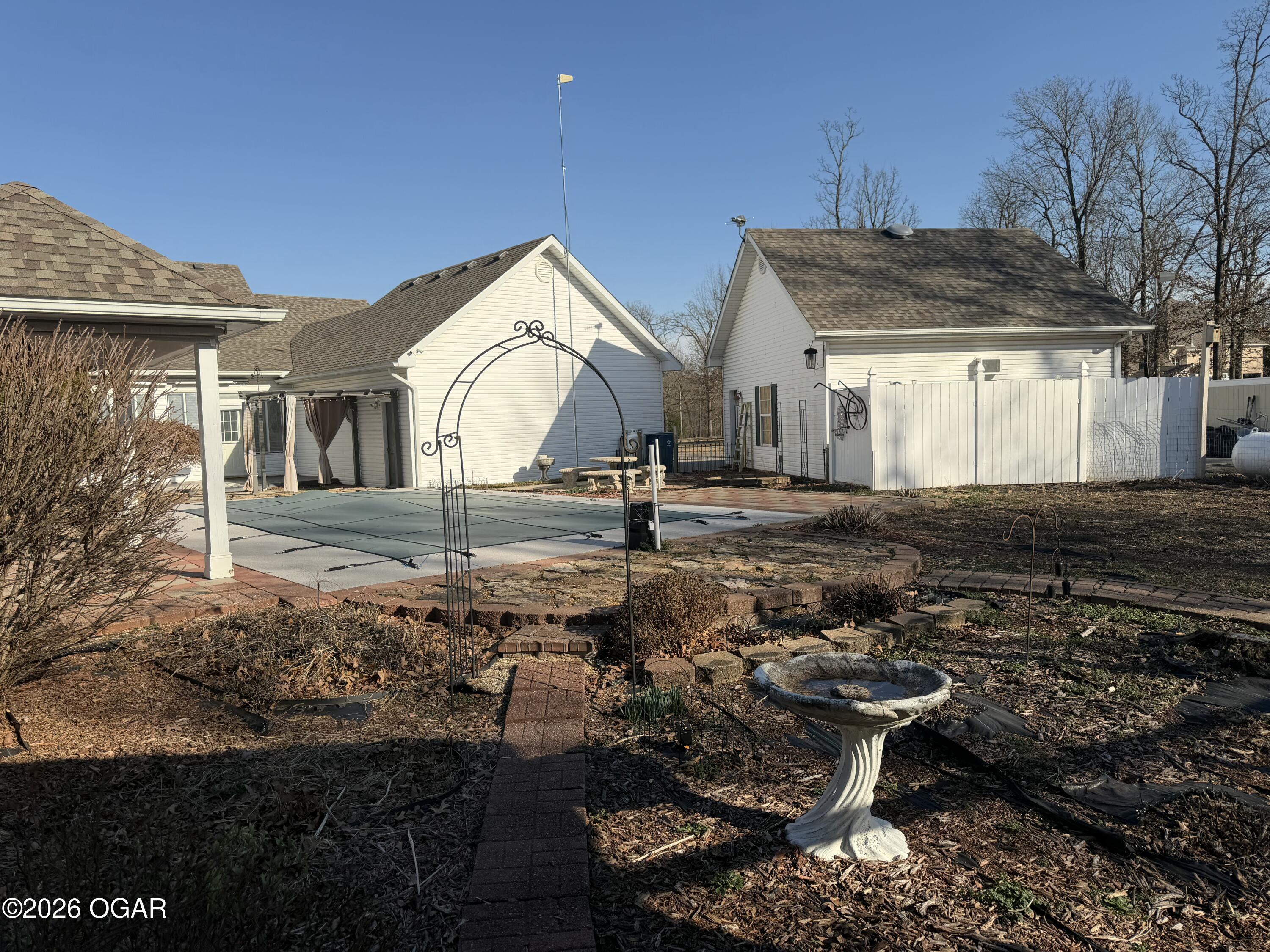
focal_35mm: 24
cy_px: 476
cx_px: 635
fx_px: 881
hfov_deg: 71.6
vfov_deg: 56.8
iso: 80
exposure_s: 1/4673
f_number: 1.78
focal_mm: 6.76
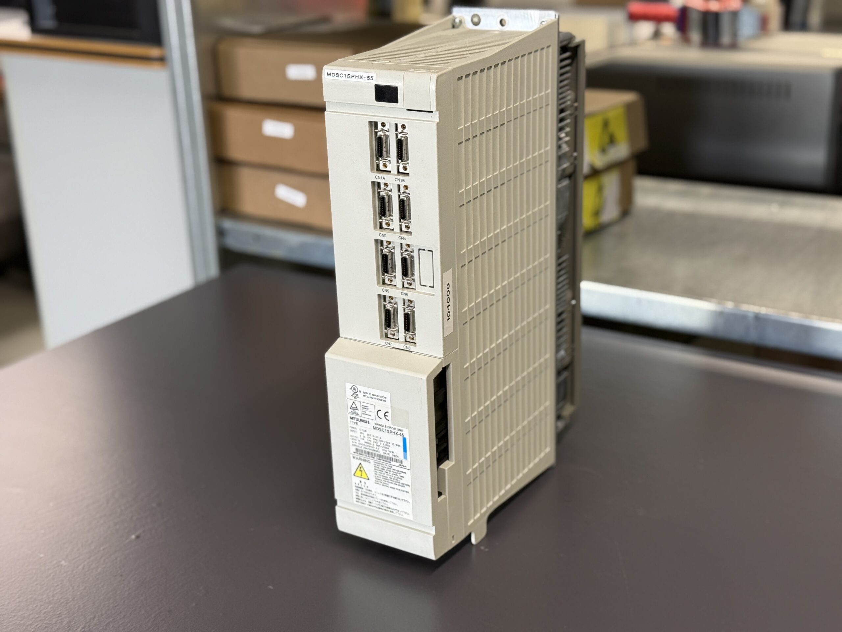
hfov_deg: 39.7
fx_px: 1168
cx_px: 421
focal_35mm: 48
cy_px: 316
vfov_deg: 30.3
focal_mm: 6.76
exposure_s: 1/50
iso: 80
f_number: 1.78
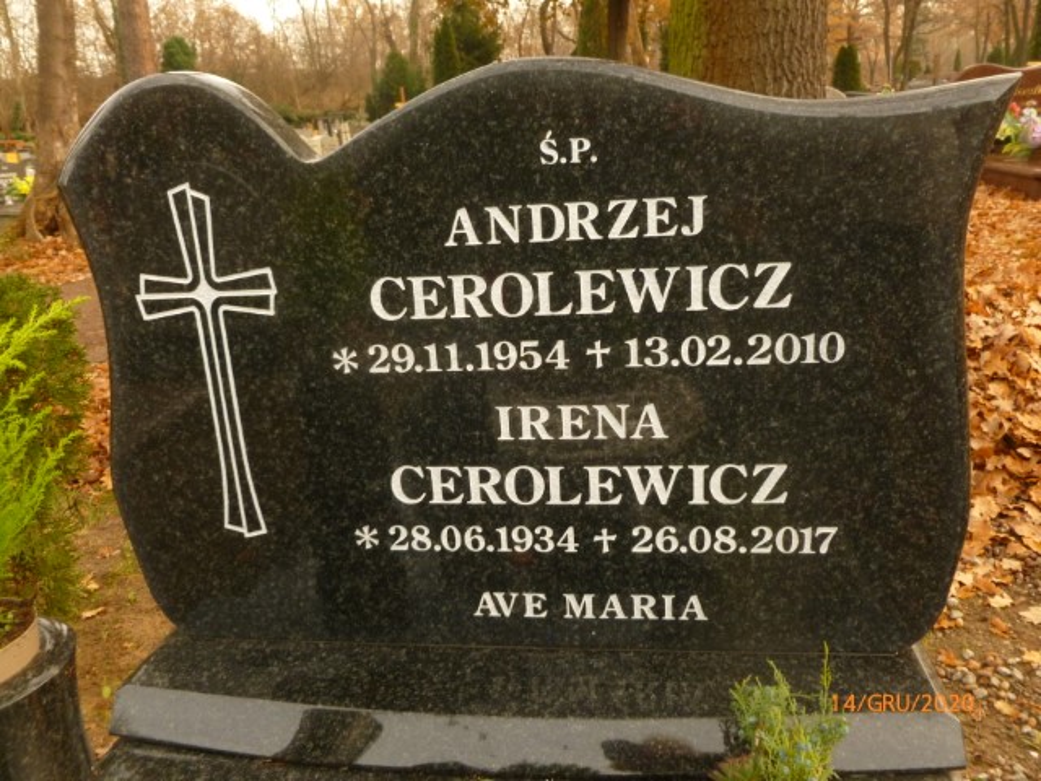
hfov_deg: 63.4
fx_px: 842
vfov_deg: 49.7
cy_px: 390
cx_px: 520
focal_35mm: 28
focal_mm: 5
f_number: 3.3
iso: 200
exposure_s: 1/160
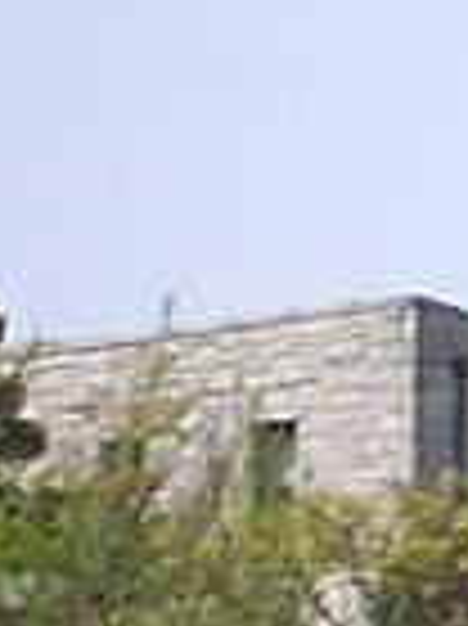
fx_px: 6156
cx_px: 1107
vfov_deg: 5.8
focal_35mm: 341
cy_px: 775
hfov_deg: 4.3
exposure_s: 1/1000
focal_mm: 5.6
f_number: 3.5
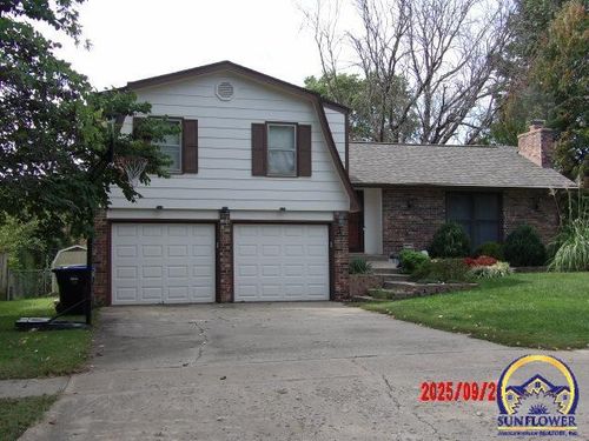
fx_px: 664
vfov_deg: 36.8
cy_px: 220
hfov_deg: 47.9
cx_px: 294
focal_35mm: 39
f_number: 3.7
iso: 100
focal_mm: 7
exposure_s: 1/311
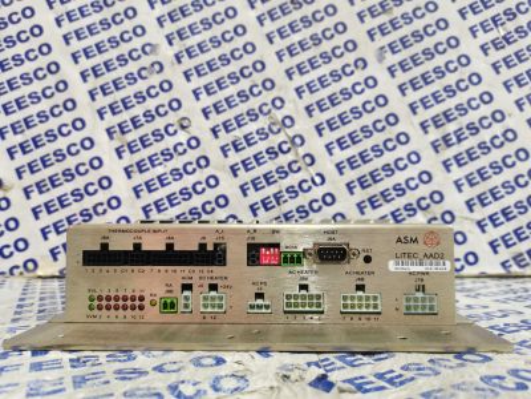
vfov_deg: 53.1
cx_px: 266
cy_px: 200
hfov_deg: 67.3
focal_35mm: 26
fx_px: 399
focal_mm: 5.58
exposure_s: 1/25.7
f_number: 1.8
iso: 400
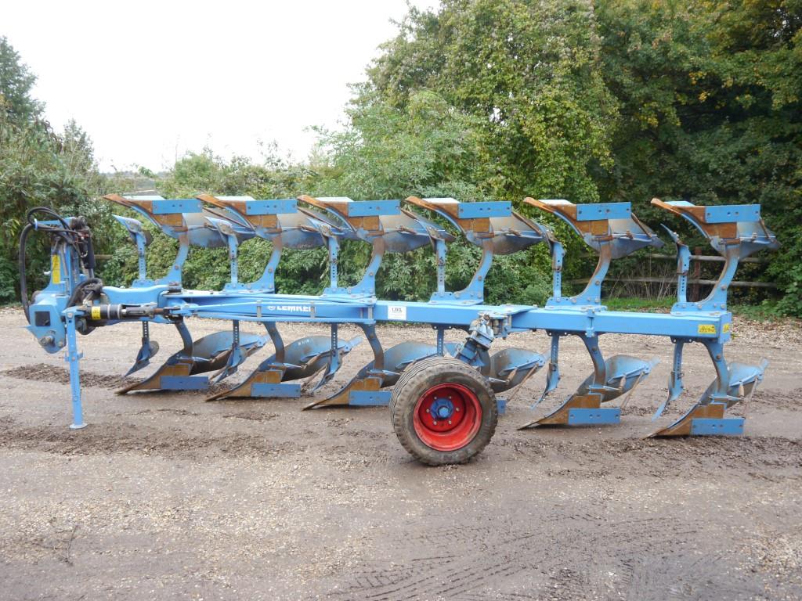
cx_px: 401
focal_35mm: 34
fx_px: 788
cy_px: 300
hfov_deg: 54.0
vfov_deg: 41.8
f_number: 4
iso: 160
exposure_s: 1/100
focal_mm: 17
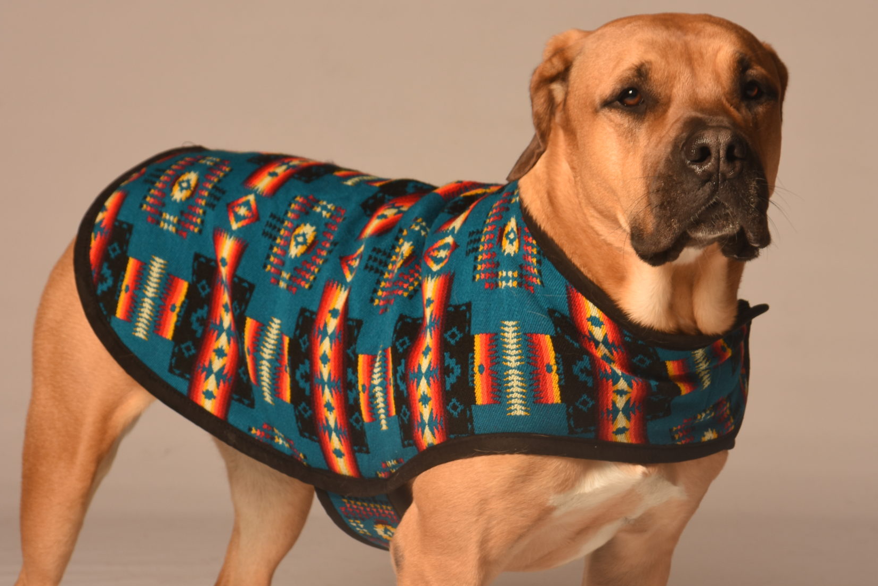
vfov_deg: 11.1
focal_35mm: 123
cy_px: 304
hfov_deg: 16.6
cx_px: 481
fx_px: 3000
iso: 200
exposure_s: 1/125
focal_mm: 66
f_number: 11
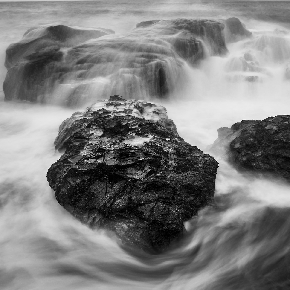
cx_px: 176
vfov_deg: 48.3
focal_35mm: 34
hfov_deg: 48.1
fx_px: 322
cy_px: 125
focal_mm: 21
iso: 100
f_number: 8
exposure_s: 2.5
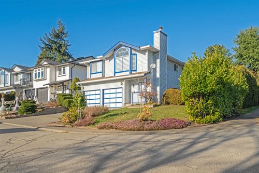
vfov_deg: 53.1
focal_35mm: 24
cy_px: 86
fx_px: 173
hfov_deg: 73.8
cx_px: 130
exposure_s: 1/2500
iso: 100
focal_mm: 24
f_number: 6.3
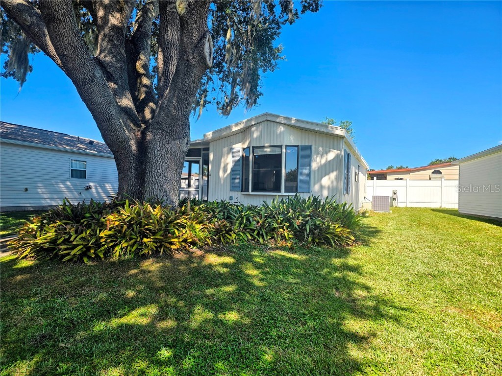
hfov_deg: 73.9
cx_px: 251
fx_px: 334
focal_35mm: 23
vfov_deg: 58.9
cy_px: 188
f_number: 1.7
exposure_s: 1/641
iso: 12
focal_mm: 6.3
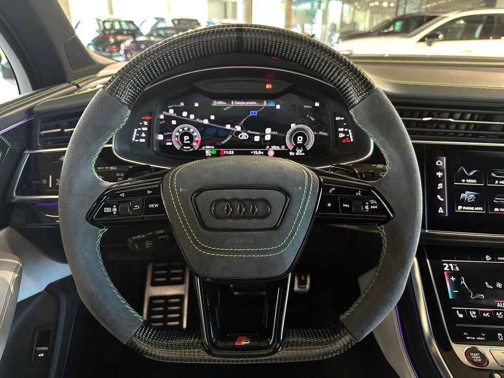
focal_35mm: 24
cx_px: 252
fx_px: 349
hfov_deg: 71.6
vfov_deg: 56.8
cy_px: 189
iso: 400
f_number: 1.78
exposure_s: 1/50
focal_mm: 6.86
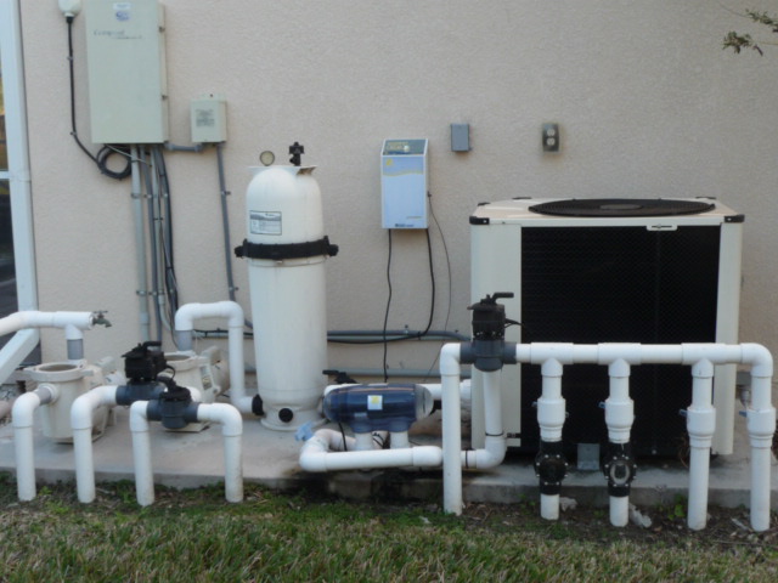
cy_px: 292
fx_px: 1079
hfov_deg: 39.7
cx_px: 389
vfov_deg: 30.3
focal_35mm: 48
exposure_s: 1/160
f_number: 3.4
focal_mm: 5
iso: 100
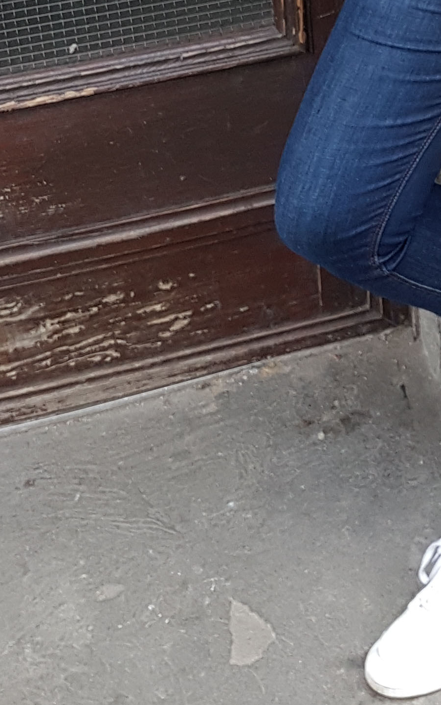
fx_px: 1481
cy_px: -246
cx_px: 650
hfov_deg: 15.7
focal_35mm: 77
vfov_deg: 23.3
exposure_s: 1/50
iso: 80
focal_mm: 4.2
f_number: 1.7
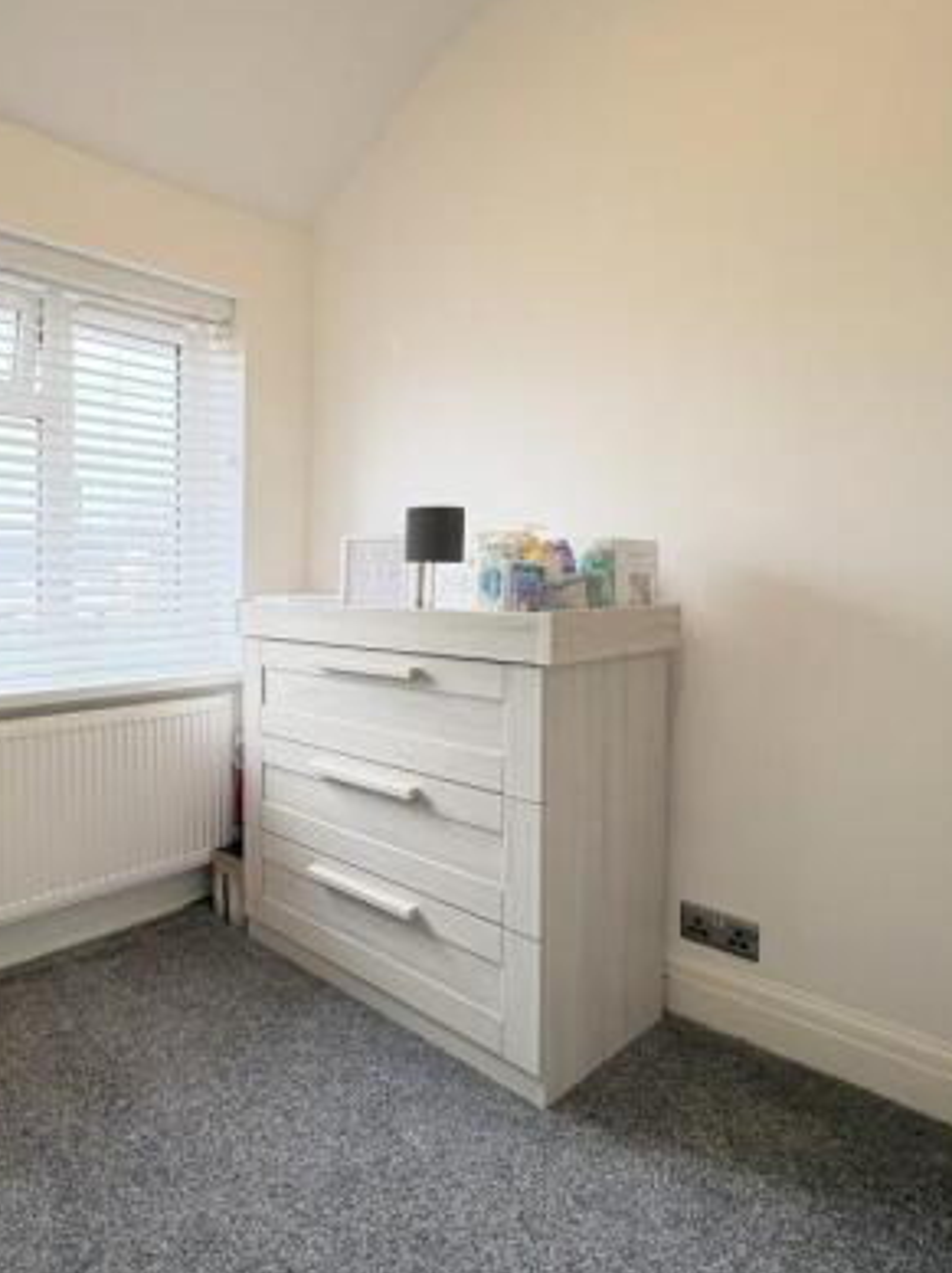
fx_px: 771
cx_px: 168
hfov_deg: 57.8
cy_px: 594
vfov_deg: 78.9
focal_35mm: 21
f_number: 2.2
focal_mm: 2.22
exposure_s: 1/100
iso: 250
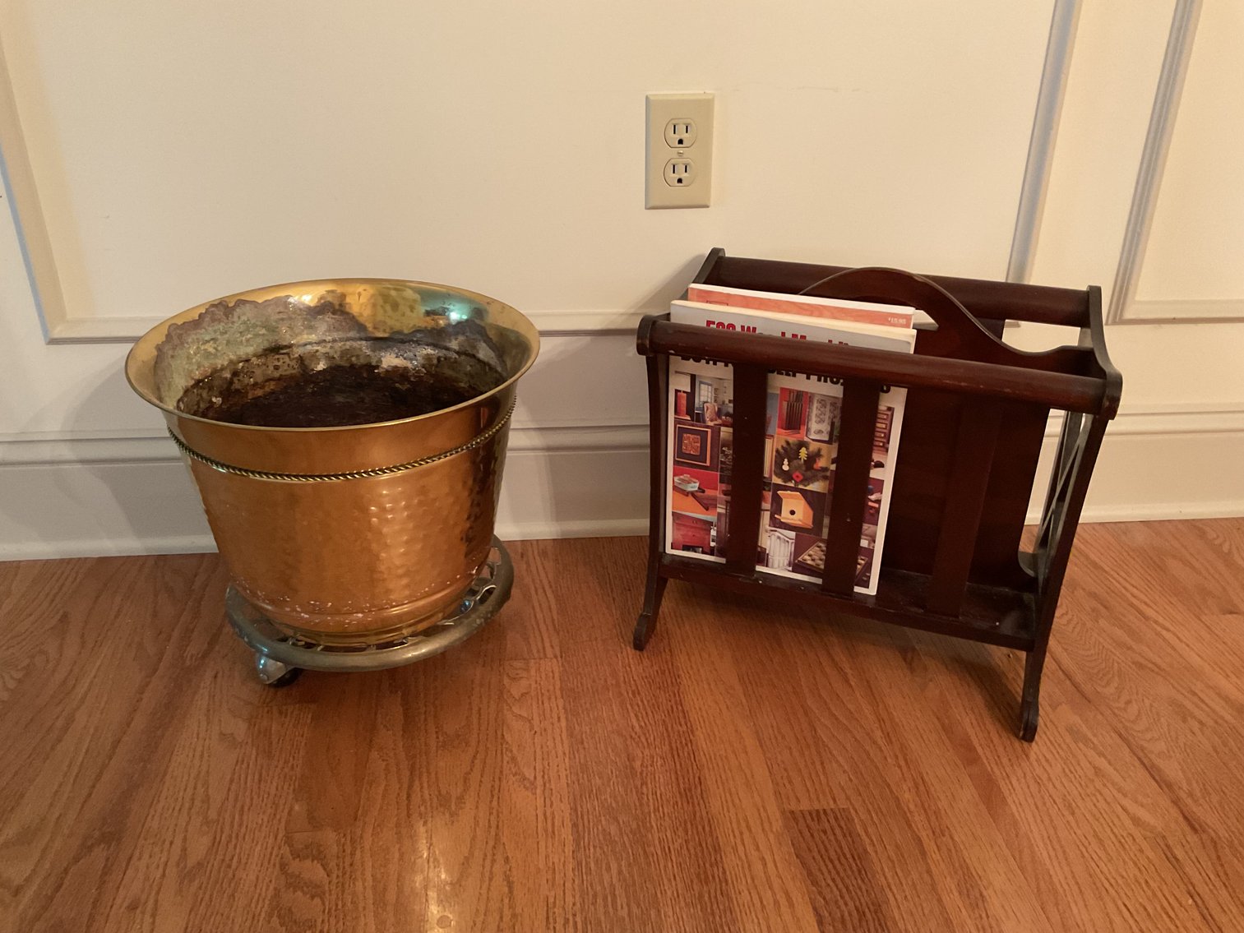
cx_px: 622
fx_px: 1042
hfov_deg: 61.7
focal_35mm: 29
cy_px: 466
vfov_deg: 48.2
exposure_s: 1/30
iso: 250
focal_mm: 3
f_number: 1.8
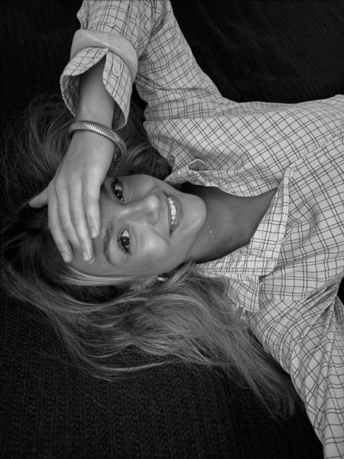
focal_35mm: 23
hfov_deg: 58.9
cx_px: 172
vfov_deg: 73.9
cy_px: 230
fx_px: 305
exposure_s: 1/14
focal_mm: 2.69
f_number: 1.9
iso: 1250
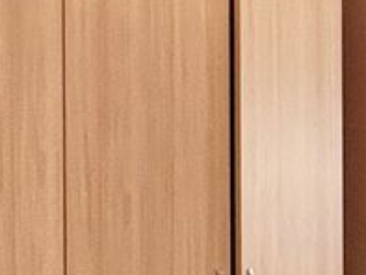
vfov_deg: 15.5
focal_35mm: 95
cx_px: 611
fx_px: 1005
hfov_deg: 17.6
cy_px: 182
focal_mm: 1.57
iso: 125
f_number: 1.8
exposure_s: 1/100
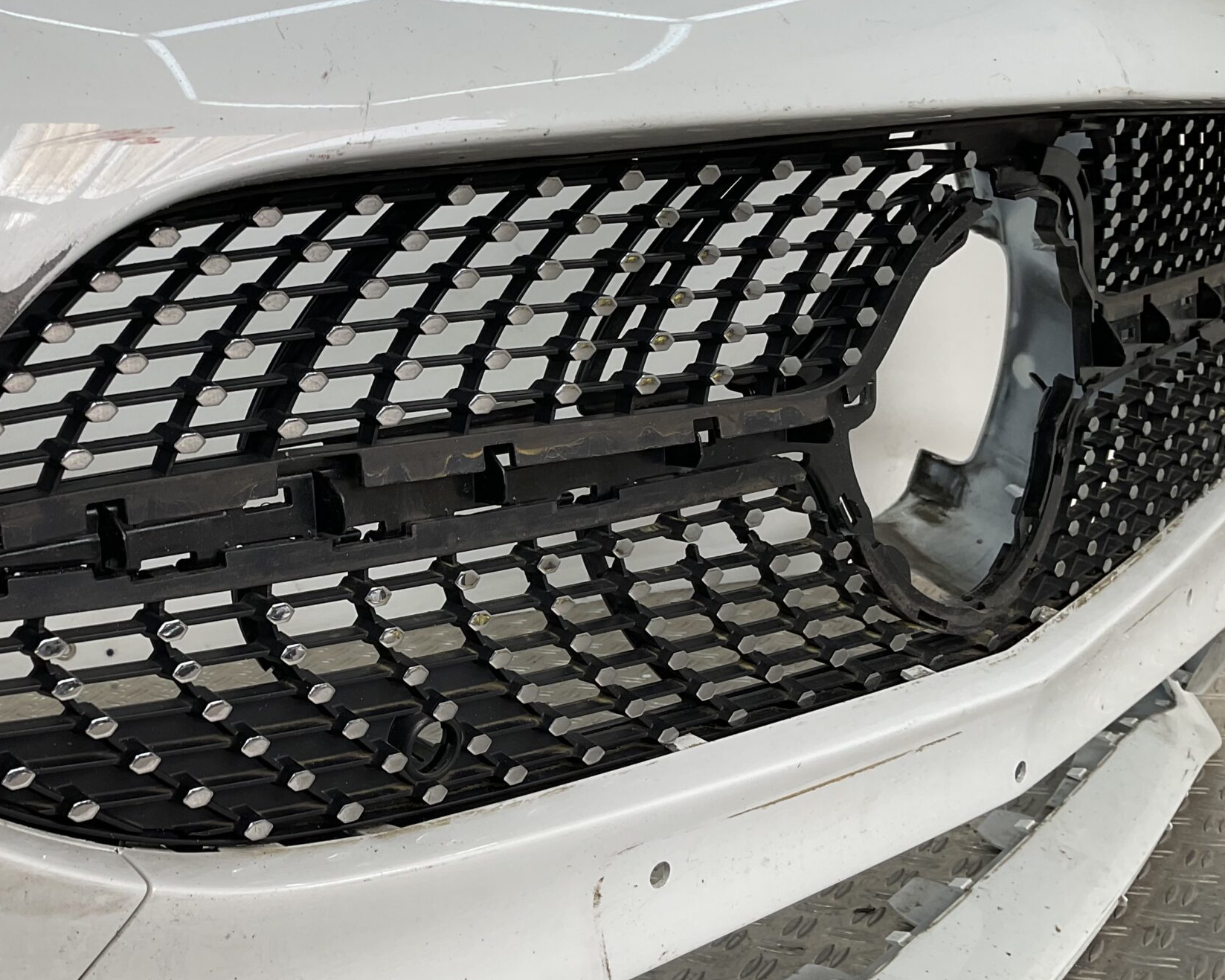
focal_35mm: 44
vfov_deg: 34.2
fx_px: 1595
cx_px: 329
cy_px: 480
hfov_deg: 41.0
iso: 16
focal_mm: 3
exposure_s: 1/200
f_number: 1.8
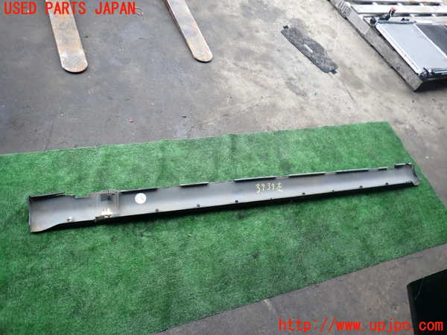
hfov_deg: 69.4
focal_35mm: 25
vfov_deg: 54.9
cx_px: 224
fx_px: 323
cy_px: 168
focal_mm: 4.5
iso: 100
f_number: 2
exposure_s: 1/160
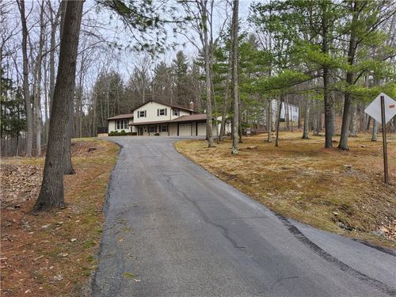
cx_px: 198
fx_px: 286
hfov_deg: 69.4
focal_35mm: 25
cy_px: 148
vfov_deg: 54.9
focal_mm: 3.08
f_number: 2
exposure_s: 1/120
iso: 40
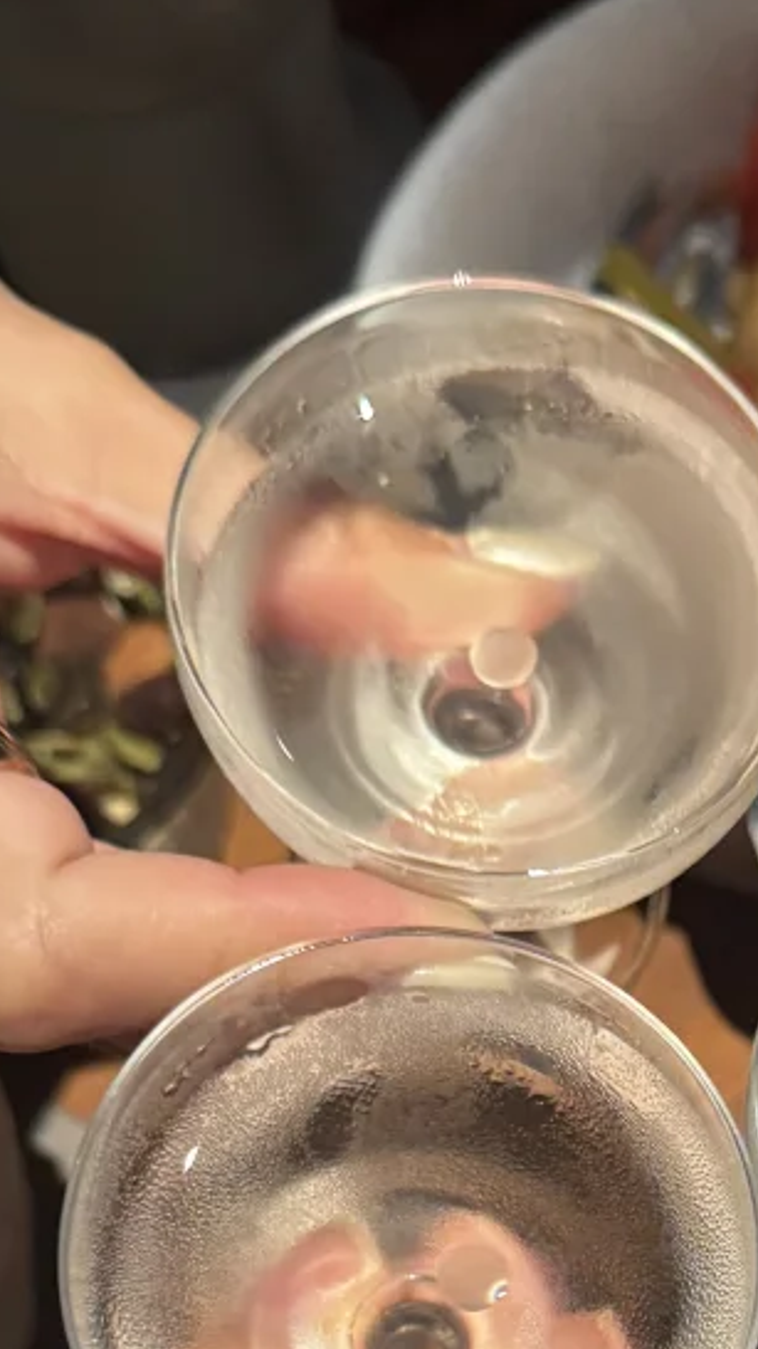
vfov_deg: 28.4
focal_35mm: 69
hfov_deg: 17.2
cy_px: 1401
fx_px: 2466
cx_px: 721
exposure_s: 1/60
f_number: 1.78
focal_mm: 6.76
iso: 640
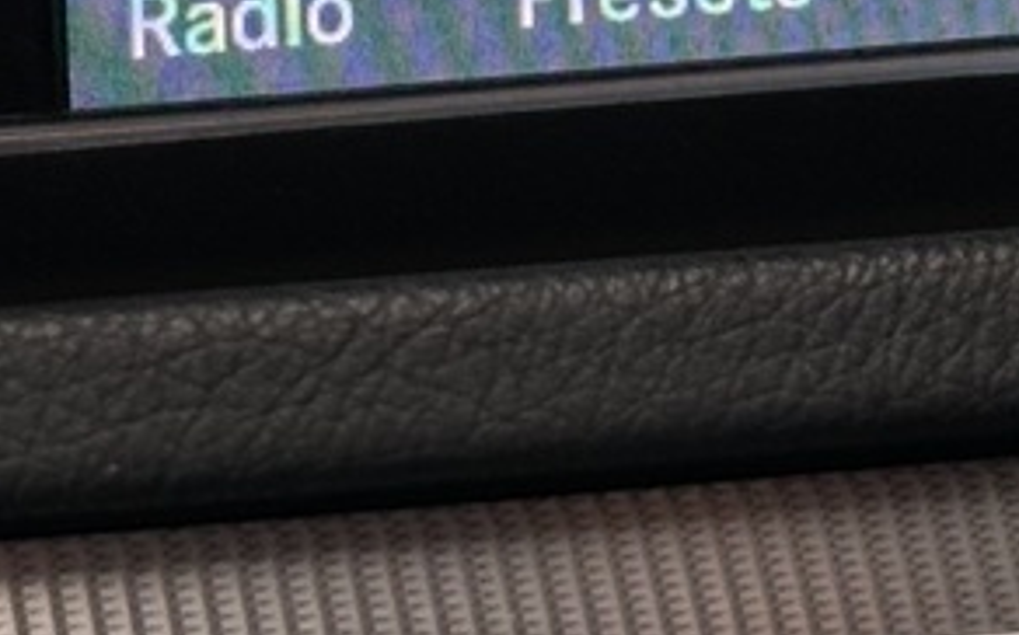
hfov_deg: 8.3
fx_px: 6965
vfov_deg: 5.1
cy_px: -593
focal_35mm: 251
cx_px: 834
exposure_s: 1/136
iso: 50
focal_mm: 6.86
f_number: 1.78
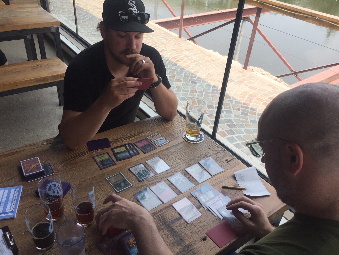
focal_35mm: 29
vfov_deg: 48.2
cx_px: 170
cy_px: 128
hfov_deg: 61.7
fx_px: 284
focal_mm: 4.15
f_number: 2.2
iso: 32
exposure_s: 1/638
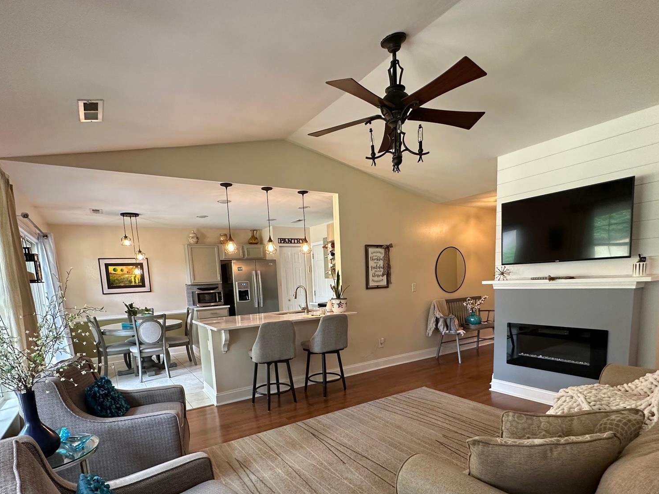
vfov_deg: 66.9
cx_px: 324
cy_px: 328
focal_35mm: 19
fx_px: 362
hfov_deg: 84.7
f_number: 2.2
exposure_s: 1/60
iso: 200
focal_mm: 2.22
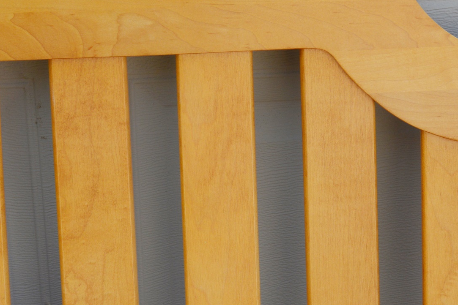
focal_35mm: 90
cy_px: 18
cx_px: 338
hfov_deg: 22.4
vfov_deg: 15.0
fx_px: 1145
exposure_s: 1/250
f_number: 8
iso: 200
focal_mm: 26
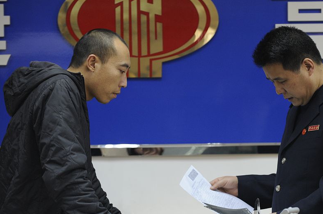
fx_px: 1649
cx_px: 233
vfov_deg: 7.4
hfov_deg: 11.2
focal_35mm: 184
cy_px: 111
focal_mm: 120
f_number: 3.5
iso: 1600
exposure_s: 1/80
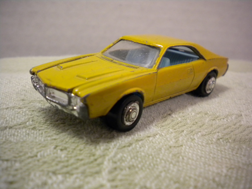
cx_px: 126
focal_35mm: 35
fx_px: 255
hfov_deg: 52.6
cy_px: 94
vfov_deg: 40.7
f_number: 3.1
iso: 400
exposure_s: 1/25.3
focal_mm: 6.3
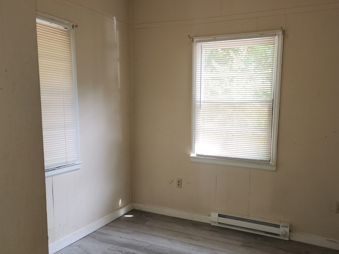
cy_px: 140
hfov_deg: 61.3
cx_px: 198
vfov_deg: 48.2
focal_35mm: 29
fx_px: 284
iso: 40
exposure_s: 1/60
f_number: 1.8
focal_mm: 5.4
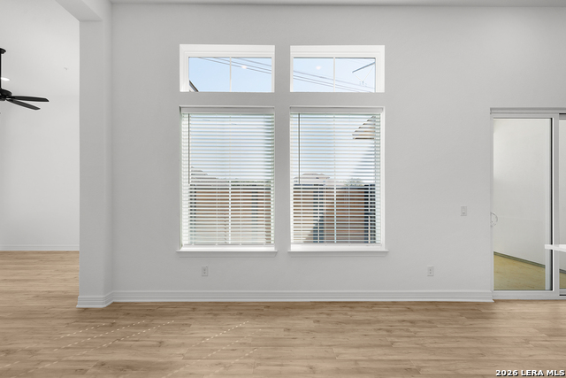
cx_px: 283
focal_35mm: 17
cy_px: 189
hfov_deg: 93.3
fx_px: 267
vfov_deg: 70.5
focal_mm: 17
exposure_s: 1/80
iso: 100
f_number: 9
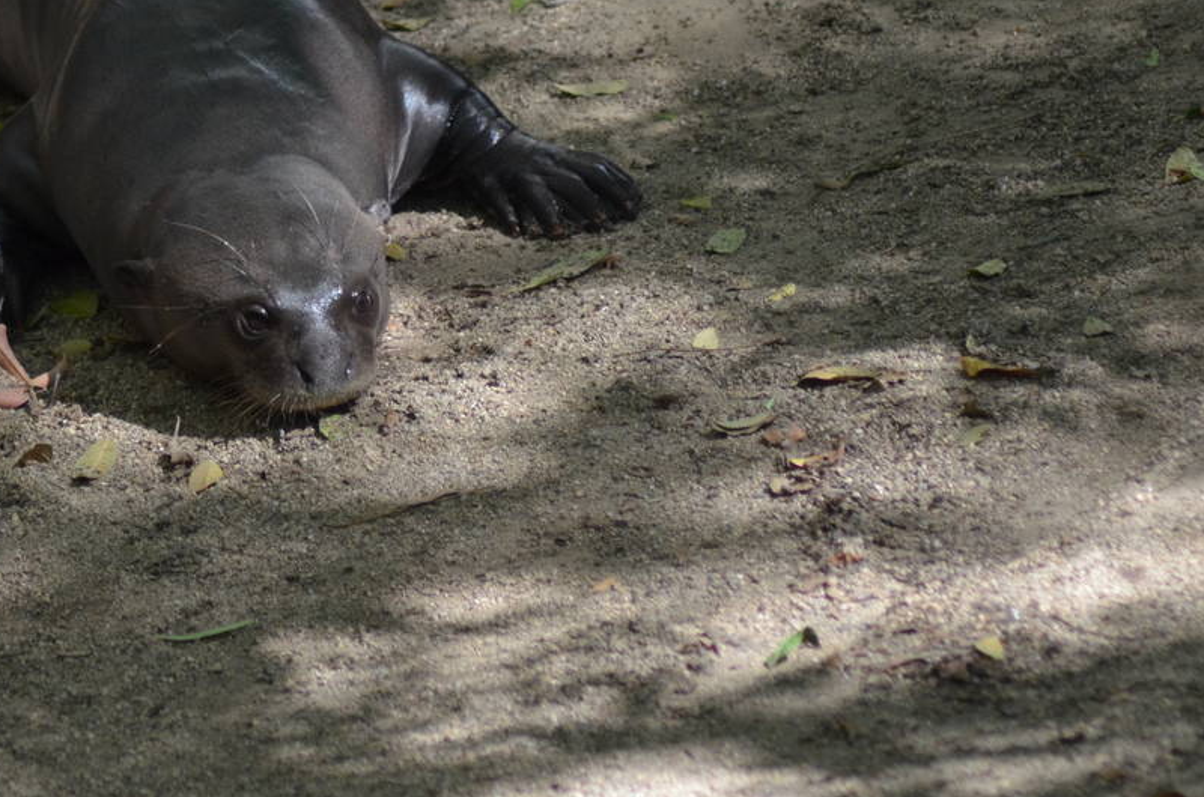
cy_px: 155
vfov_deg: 2.8
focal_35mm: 495
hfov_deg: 4.2
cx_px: 220
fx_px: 16522
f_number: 4.5
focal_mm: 165
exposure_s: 1/500
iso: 1000
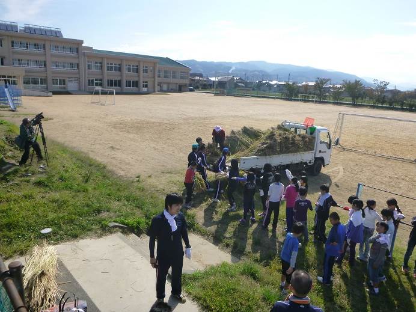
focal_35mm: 25
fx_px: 300
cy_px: 156
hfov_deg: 69.4
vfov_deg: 54.9
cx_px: 208
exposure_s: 1/640
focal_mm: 4.5
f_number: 3.9
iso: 160
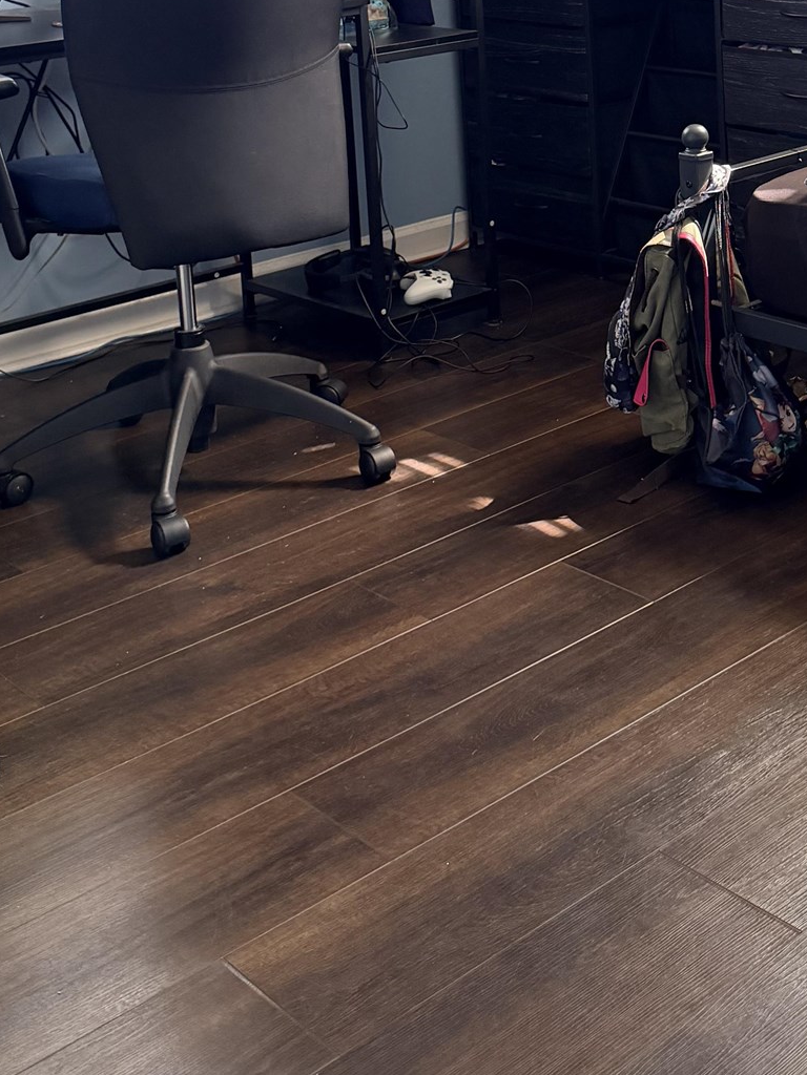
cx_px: 619
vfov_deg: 33.3
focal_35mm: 54
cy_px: 70
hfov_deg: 26.6
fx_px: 1679
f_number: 1.78
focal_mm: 6.76
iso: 200
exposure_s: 1/102
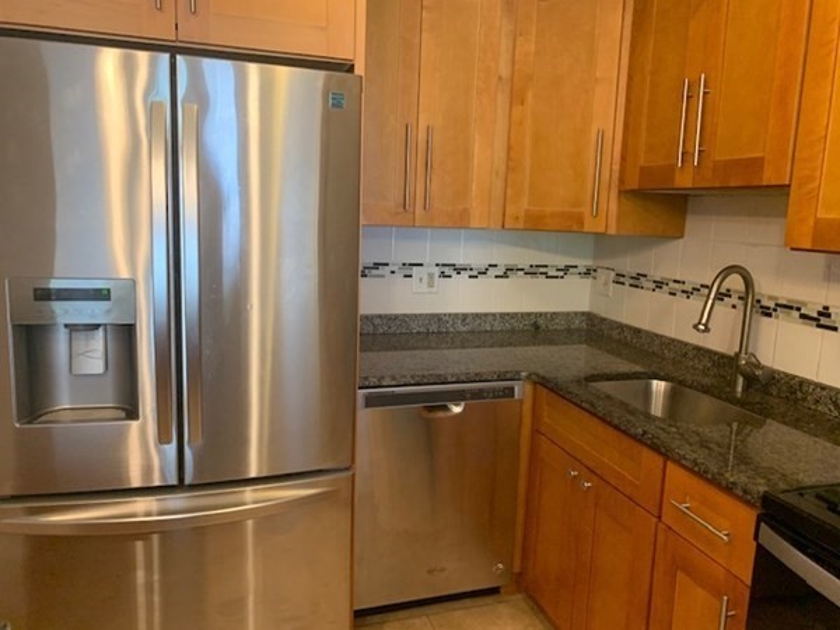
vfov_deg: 53.1
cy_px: 315
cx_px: 420
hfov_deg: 67.3
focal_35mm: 26
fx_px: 631
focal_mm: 4.25
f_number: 1.8
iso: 320
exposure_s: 1/60
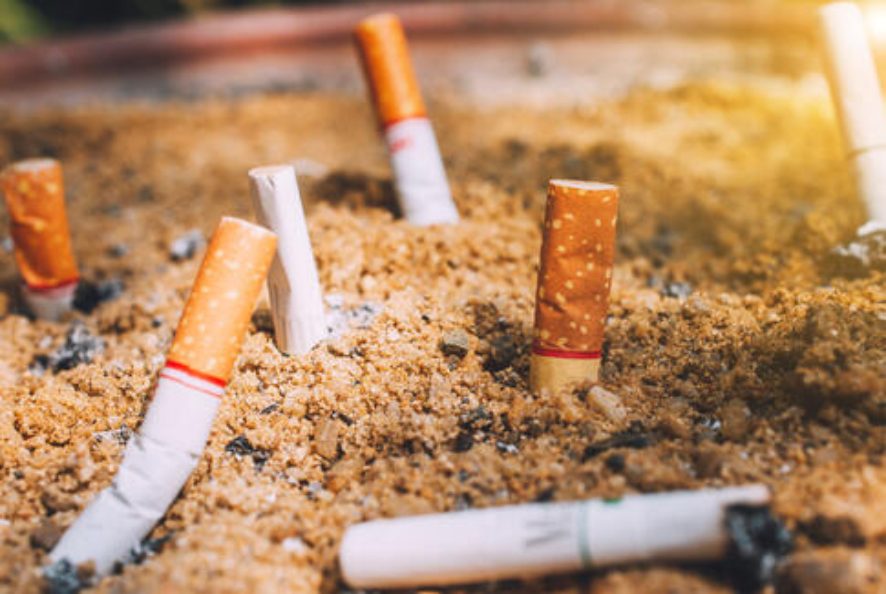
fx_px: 1479
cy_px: 297
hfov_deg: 33.4
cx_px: 443
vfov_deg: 22.7
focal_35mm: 60
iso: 200
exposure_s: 1/800
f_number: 8
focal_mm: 40
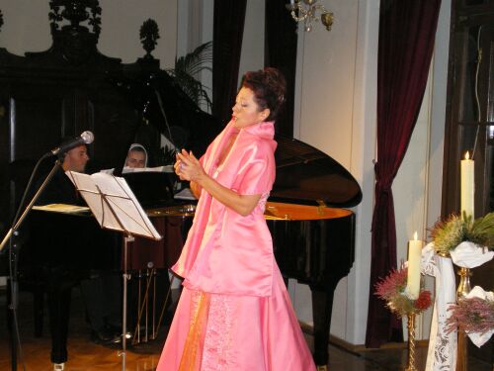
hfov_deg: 34.3
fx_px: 799
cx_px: 247
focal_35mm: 56
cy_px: 186
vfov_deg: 26.1
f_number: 3.9
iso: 400
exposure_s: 1/60
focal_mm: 9.3
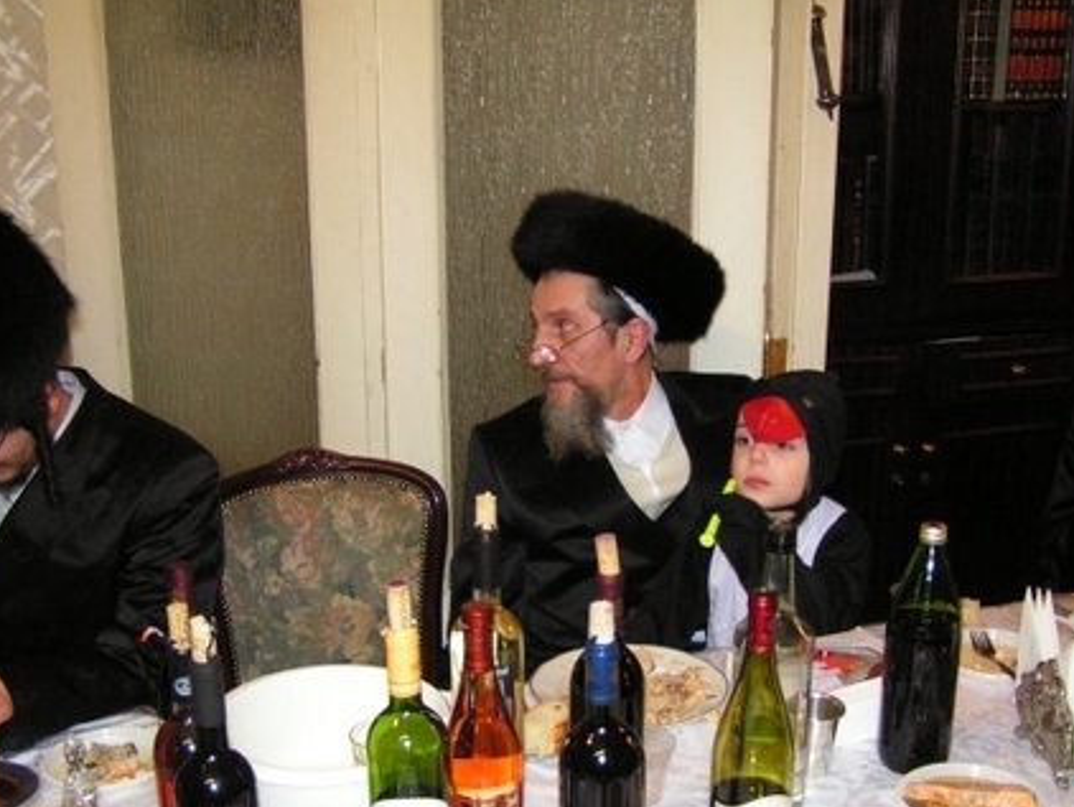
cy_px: 449
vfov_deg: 32.2
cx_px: 568
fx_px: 1397
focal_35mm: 45
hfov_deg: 42.0
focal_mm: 6.3
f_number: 2.8
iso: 200
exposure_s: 1/40
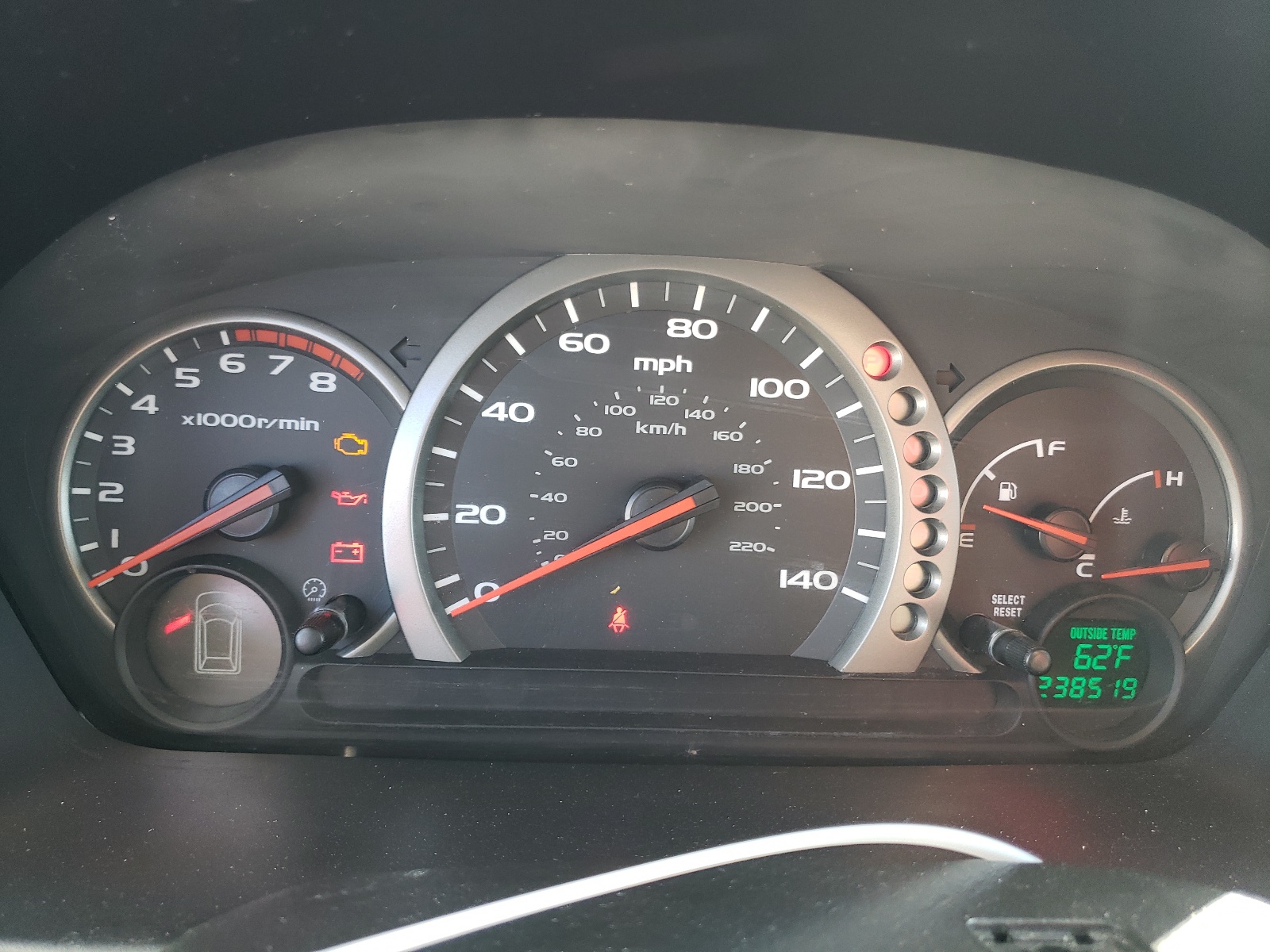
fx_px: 954
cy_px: 476
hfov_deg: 67.3
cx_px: 635
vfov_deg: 53.1
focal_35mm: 26
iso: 90
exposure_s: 1/60.2
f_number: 1.5
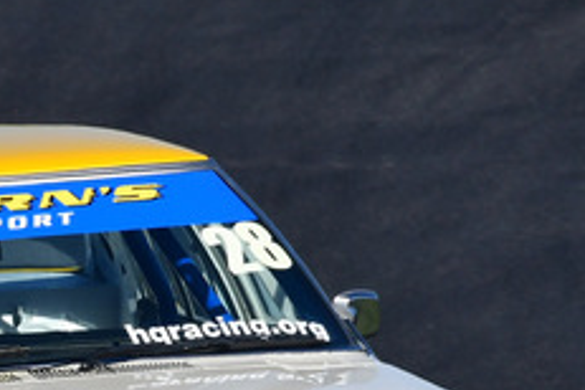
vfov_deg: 0.7
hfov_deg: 1.1
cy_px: 238
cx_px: -246
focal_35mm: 1925
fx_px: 31279
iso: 400
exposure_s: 1/640
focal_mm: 370
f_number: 13
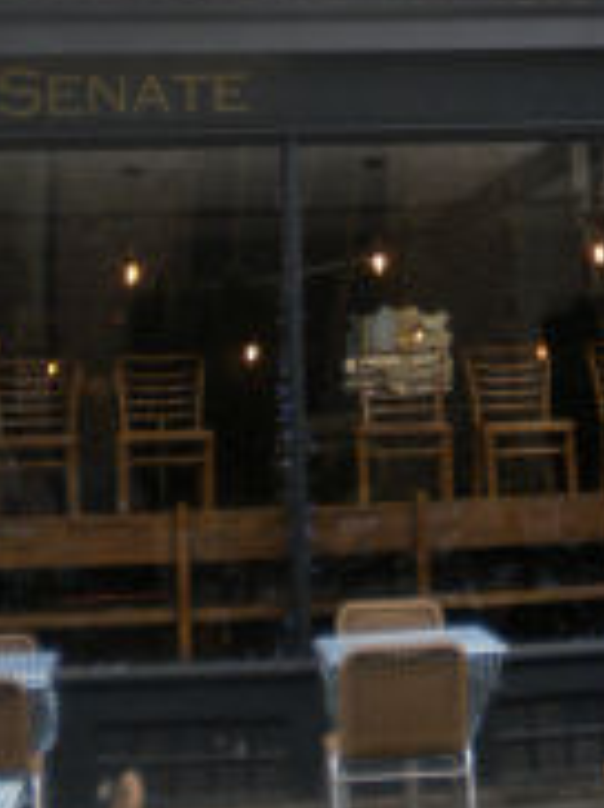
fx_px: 1842
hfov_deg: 18.4
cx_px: 495
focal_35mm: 79
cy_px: -44
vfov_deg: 23.5
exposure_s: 1/499
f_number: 3.1
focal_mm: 6.3
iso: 162
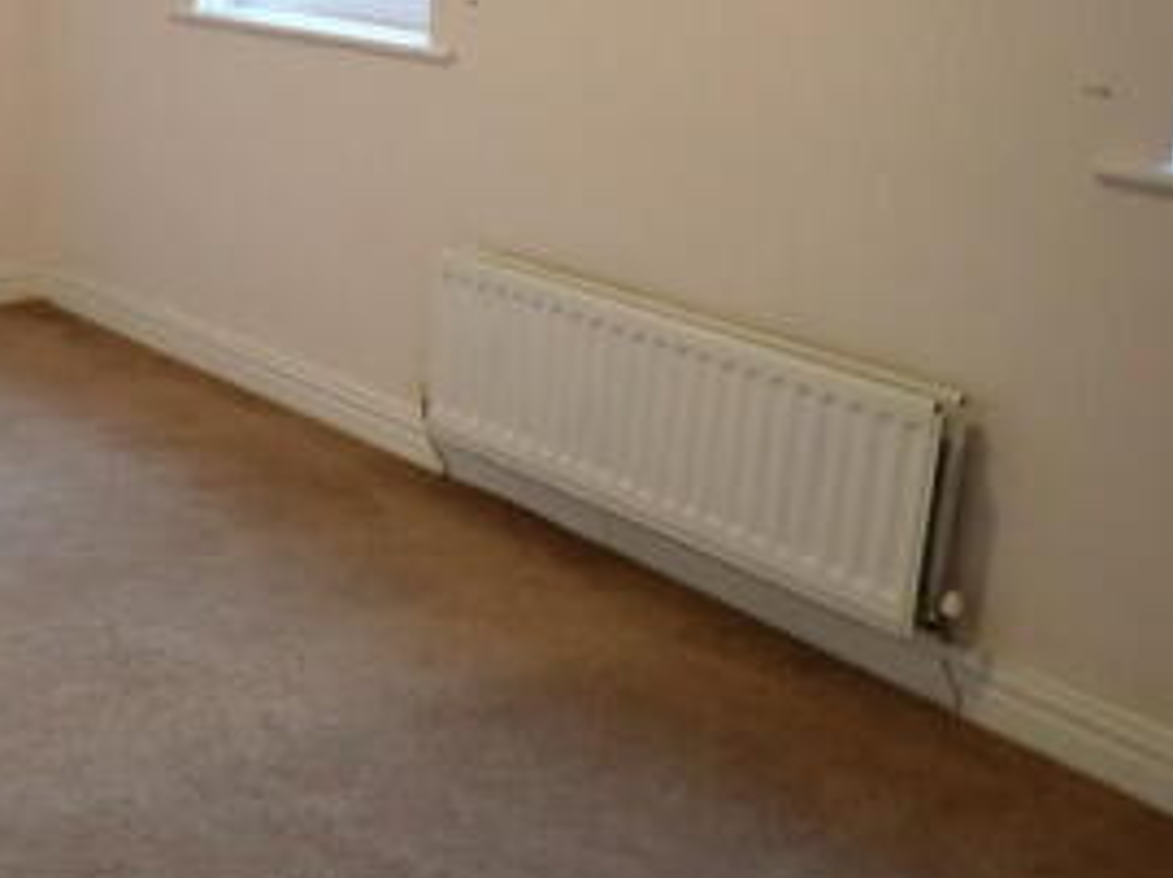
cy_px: 289
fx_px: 1828
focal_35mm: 54
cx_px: 7
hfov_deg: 32.7
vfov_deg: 26.8
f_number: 2
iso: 250
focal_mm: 4.5
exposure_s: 1/30
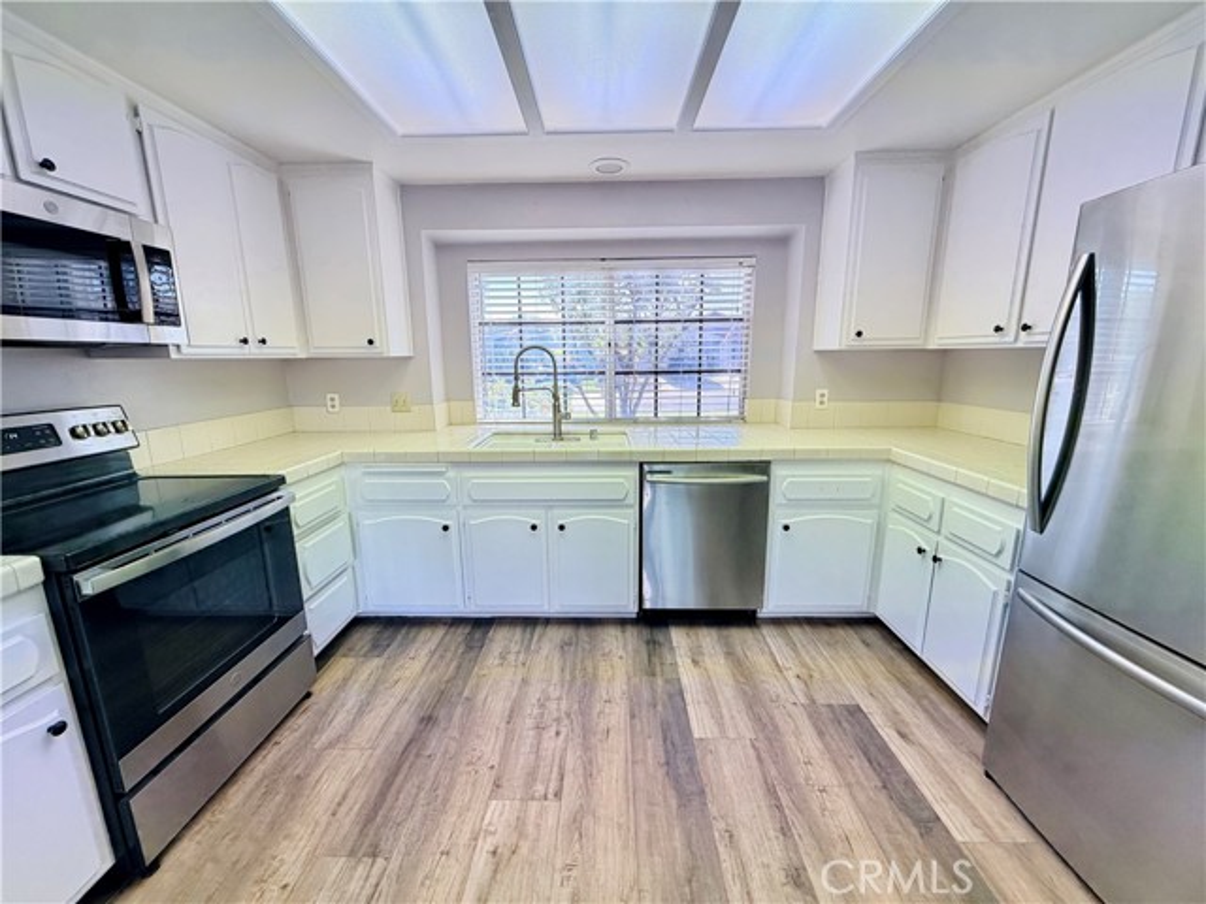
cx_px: 603
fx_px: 488
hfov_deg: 102.1
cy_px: 452
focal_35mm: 14
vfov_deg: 85.7
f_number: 2.2
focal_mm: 2.22
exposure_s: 1/120
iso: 100
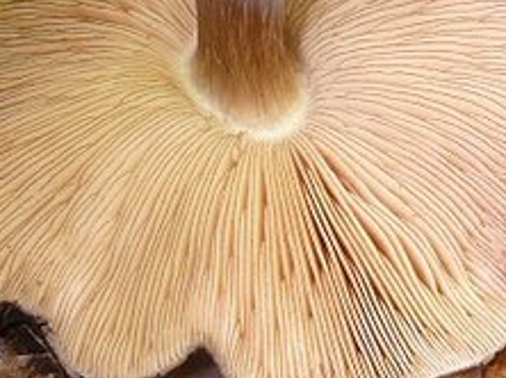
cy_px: 110
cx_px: 599
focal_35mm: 101
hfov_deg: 18.5
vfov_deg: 14.6
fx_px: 1475
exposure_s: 1.3
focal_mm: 7.4
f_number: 10
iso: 100
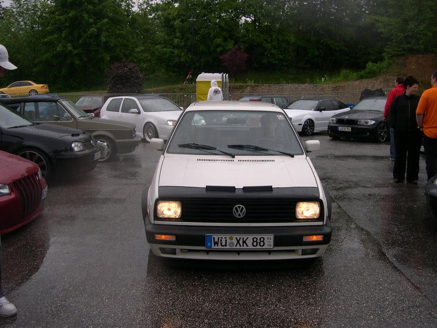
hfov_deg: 49.0
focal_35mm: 38
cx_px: 218
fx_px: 480
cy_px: 164
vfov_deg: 37.7
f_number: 2.8
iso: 100
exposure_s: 1/260
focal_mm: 8
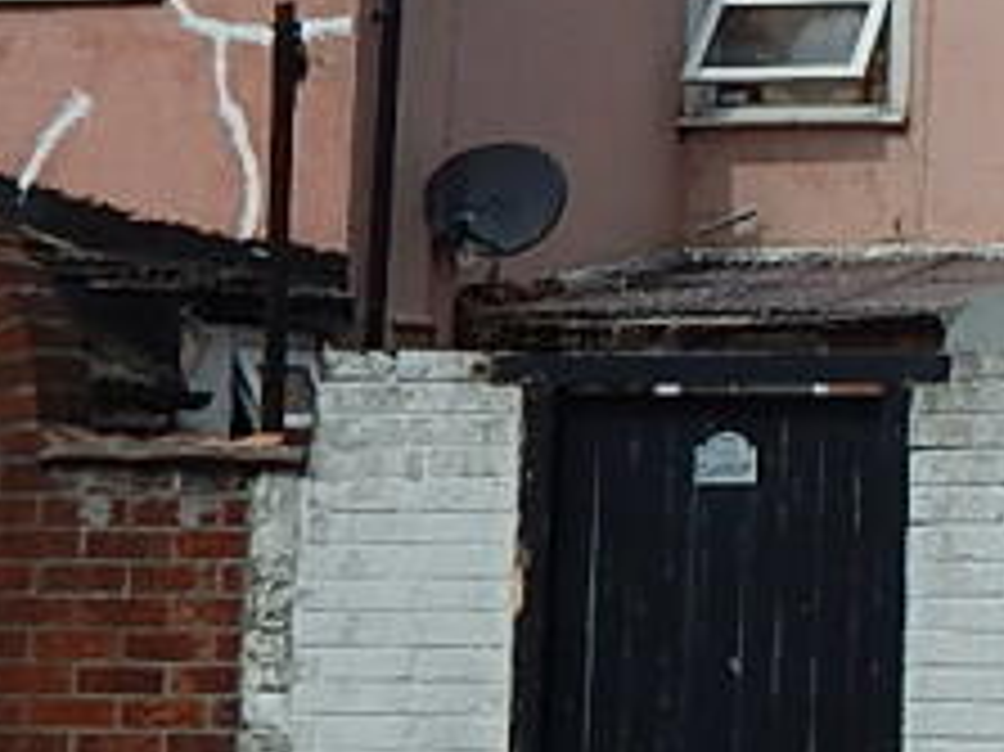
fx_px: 2928
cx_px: 1477
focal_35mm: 101
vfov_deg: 14.5
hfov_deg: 17.6
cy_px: 45
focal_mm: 4
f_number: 6
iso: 125
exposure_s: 1/800
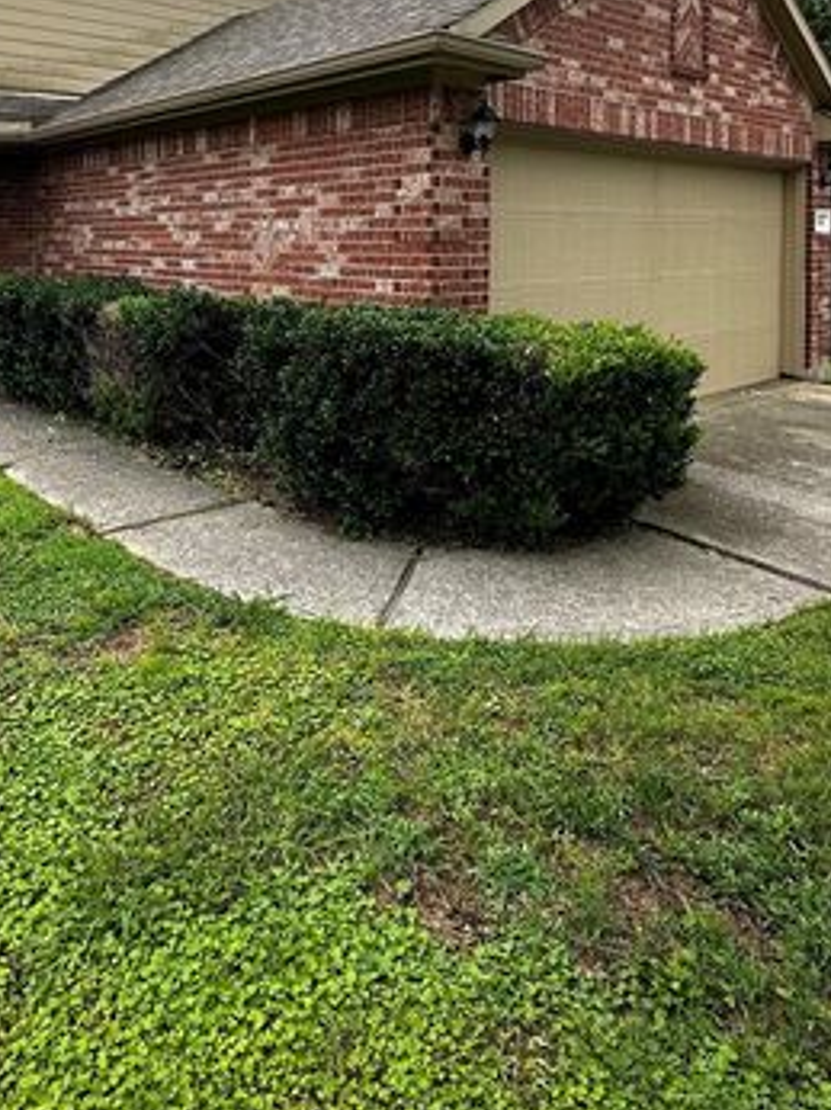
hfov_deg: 50.7
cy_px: 249
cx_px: 305
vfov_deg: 60.9
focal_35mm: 27
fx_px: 865
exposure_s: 1/1114
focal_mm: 2.22
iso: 40
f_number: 2.2
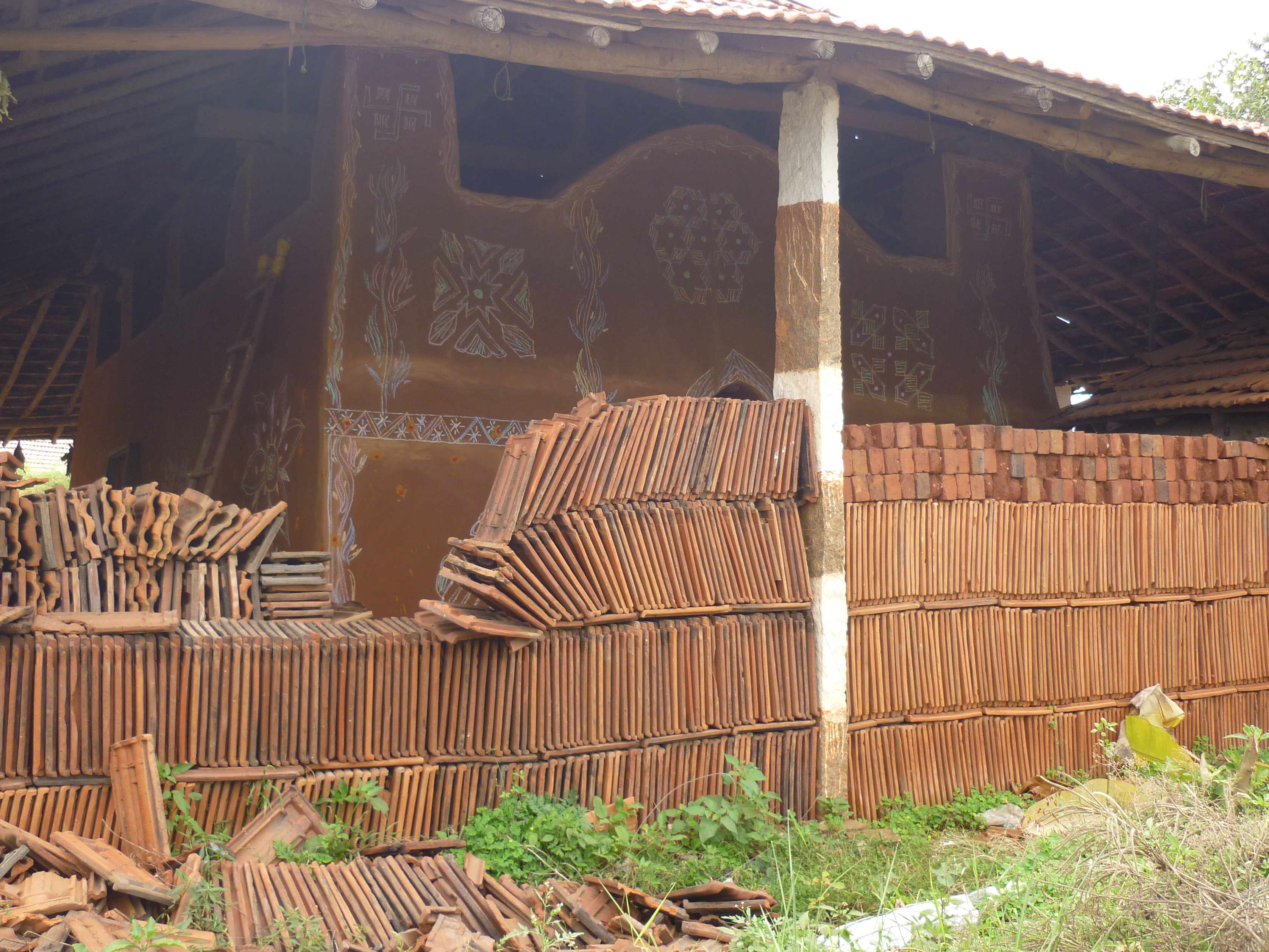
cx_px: 590
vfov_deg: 38.6
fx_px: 1357
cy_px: 402
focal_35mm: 37
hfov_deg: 50.1
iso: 80
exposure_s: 1/200
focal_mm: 5.5
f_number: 2.8
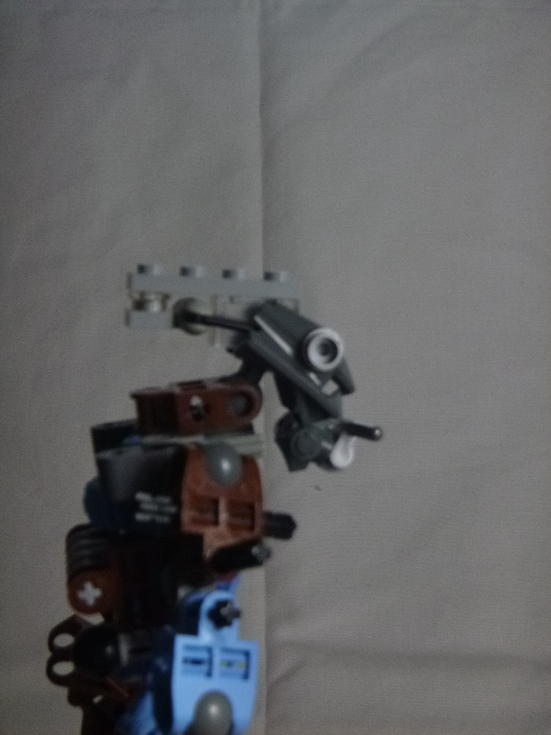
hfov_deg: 22.3
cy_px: 368
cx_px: 276
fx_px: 1401
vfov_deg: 29.4
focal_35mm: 66
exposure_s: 1/8
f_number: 5.4
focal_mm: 11.9
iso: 400
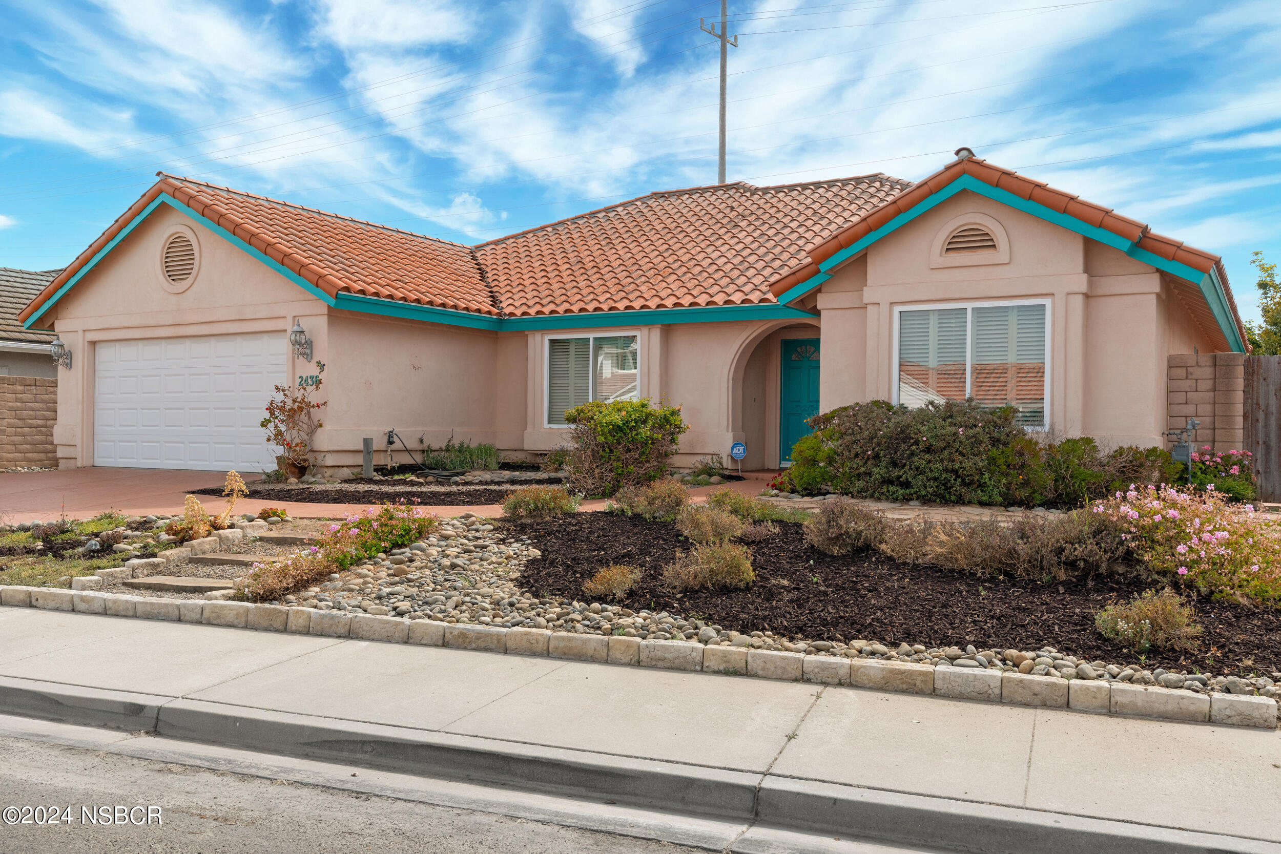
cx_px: 640
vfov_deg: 45.0
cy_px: 427
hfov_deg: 63.7
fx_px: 1032
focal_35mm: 29
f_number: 8
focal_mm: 29
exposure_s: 1/160
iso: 400
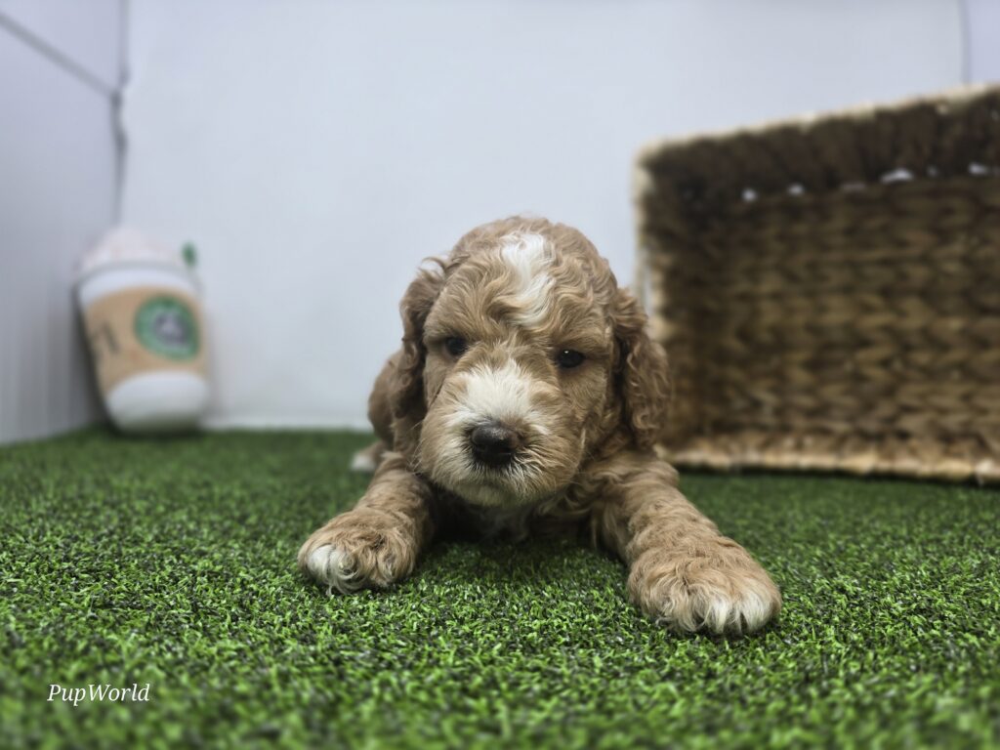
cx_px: 500
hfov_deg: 73.9
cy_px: 375
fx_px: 664
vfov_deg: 58.9
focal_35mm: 23
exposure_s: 1/120
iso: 40
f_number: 1.7
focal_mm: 6.3
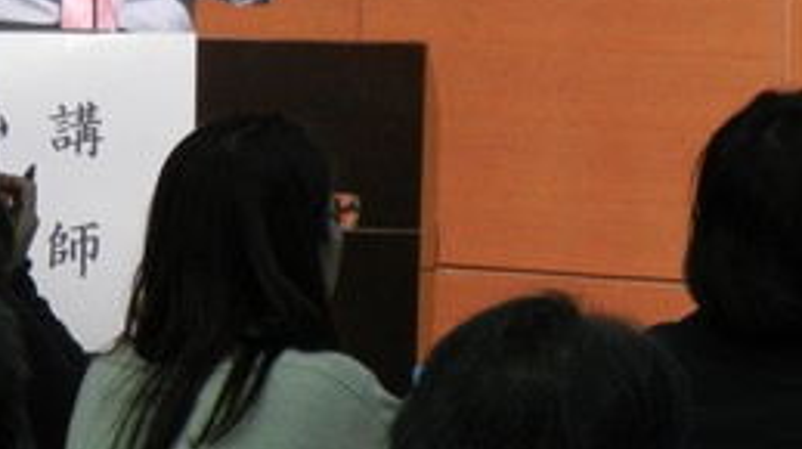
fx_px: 13127
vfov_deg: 2.0
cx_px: 37
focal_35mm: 618
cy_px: 34
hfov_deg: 3.5
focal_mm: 47.2
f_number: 5.1
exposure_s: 1/12.3
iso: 400
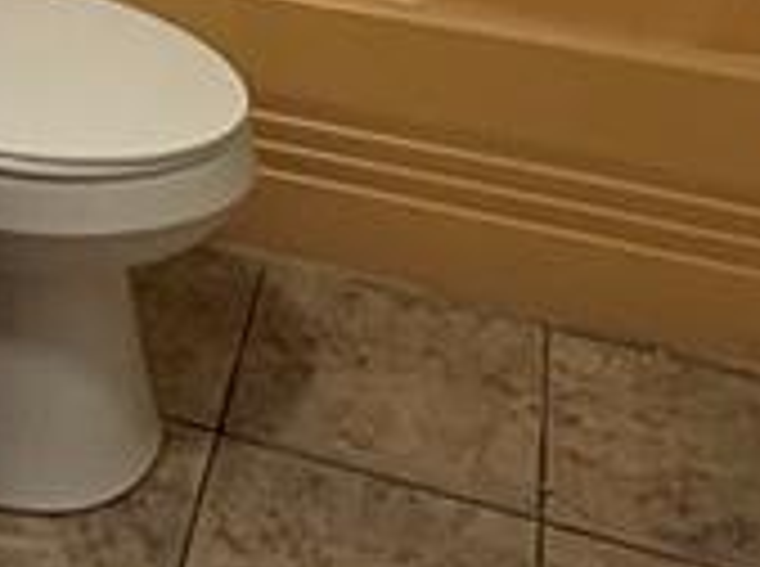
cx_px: -202
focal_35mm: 85
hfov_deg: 21.1
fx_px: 1862
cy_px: -562
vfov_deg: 14.4
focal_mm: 2.22
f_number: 2.2
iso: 320
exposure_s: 1/60
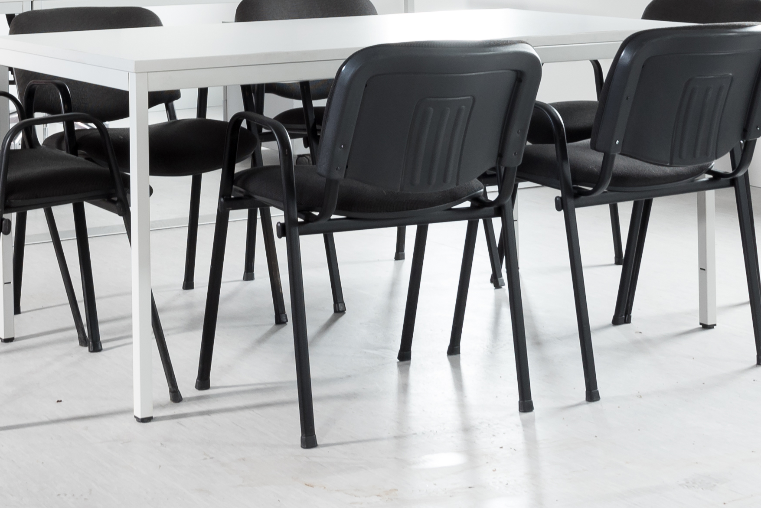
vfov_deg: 16.0
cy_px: -161
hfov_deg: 24.7
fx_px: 1713
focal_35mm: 81
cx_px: 182
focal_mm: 24
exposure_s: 1/2.5
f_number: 11
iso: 400
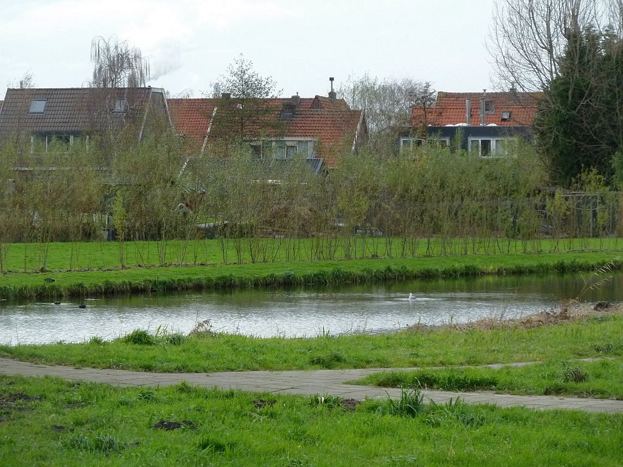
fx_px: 2844
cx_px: 312
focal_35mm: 158
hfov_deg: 12.5
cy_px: 234
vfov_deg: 9.4
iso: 400
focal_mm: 25.9
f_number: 4.5
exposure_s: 1/250
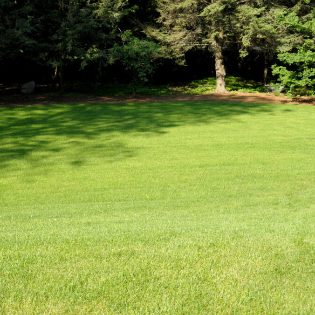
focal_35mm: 54
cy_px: 157
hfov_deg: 31.4
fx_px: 556
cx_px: 102
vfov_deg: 31.6
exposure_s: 1/250
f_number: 5.6
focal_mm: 28
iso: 200
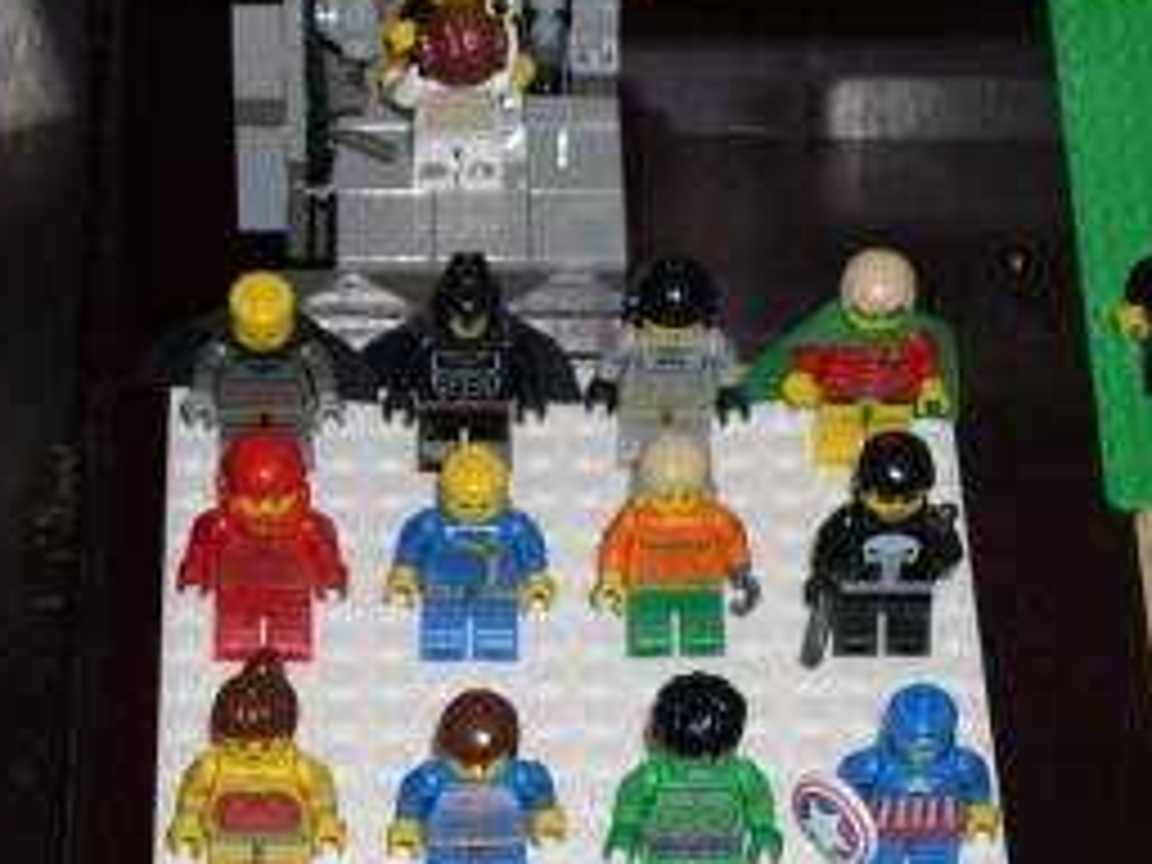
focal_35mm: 136
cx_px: 549
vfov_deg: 10.9
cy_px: 468
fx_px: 4526
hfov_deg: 14.5
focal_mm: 18.4
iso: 100
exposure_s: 1/60
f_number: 4.4
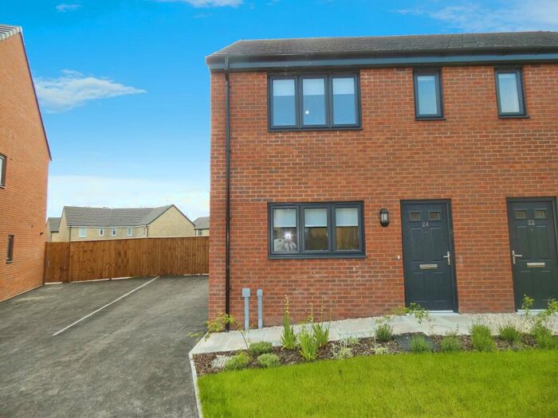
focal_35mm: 20
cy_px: 209
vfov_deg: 66.0
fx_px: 322
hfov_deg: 81.7
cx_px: 279
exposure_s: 1/500
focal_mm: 3.6
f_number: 2.8
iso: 80
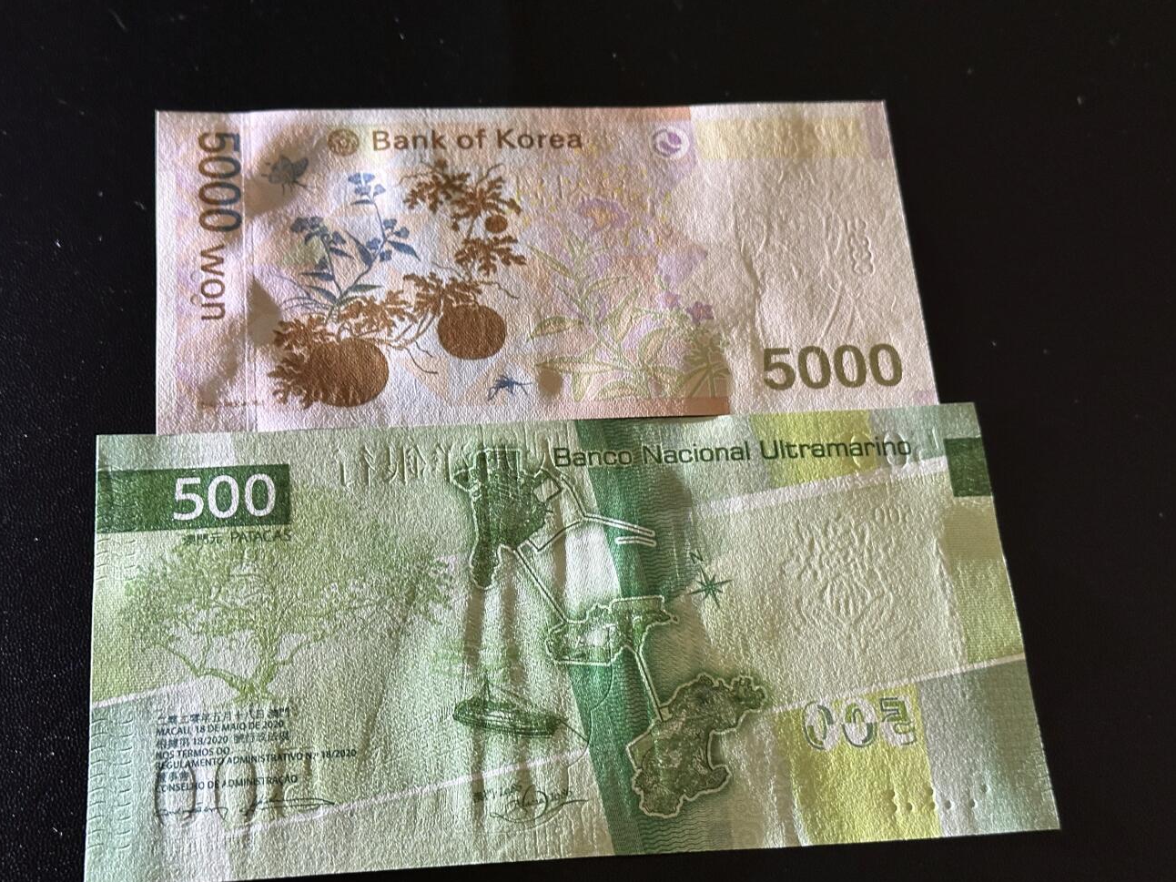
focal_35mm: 52
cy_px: 476
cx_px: 542
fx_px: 1767
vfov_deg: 28.0
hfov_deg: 36.8
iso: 320
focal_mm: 6.86
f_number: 1.78
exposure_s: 1/40
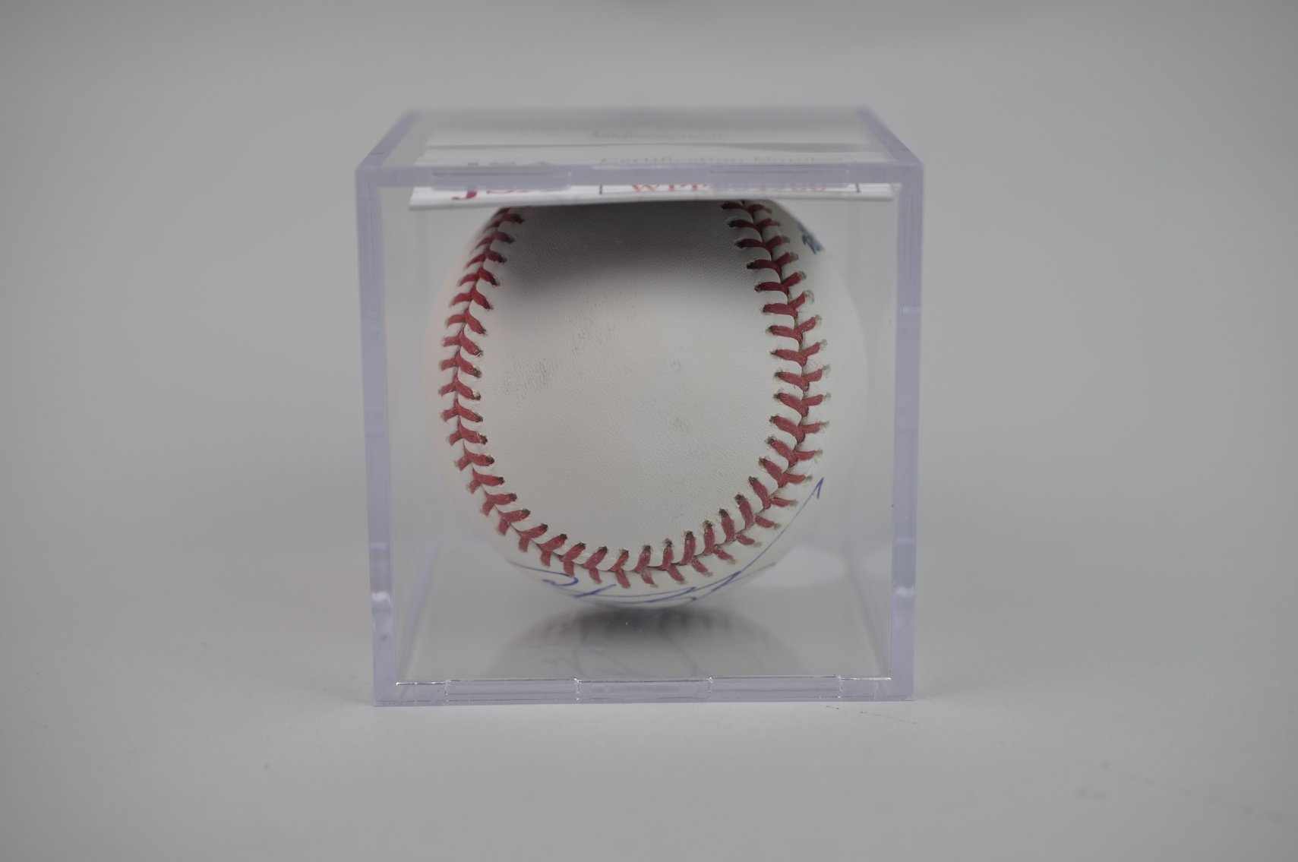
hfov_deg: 33.4
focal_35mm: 60
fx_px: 2161
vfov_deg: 22.6
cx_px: 649
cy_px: 431
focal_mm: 40
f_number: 4
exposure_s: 1/60
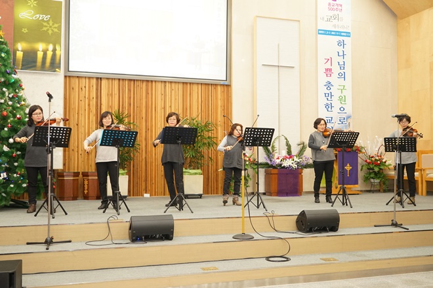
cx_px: 216
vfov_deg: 36.9
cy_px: 144
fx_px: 433
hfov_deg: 53.1
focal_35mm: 36
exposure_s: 1/80
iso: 1600
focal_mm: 36
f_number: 4
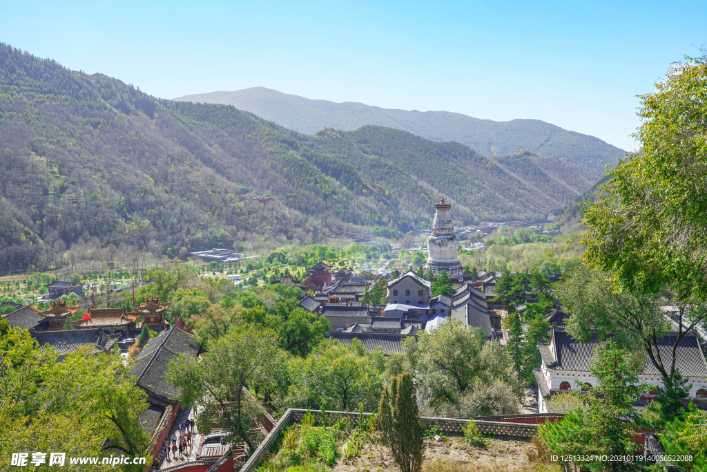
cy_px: 236
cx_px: 354
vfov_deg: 41.1
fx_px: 628
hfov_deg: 58.7
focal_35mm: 32
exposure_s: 1/800
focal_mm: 32
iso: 640
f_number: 9
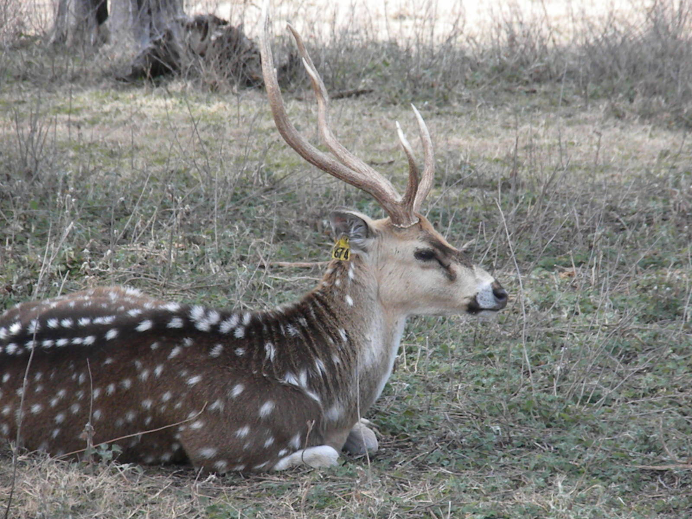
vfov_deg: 5.7
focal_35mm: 260
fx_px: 5198
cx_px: 346
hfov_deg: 7.6
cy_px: 260
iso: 640
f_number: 5.3
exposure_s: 1/620
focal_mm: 46.2
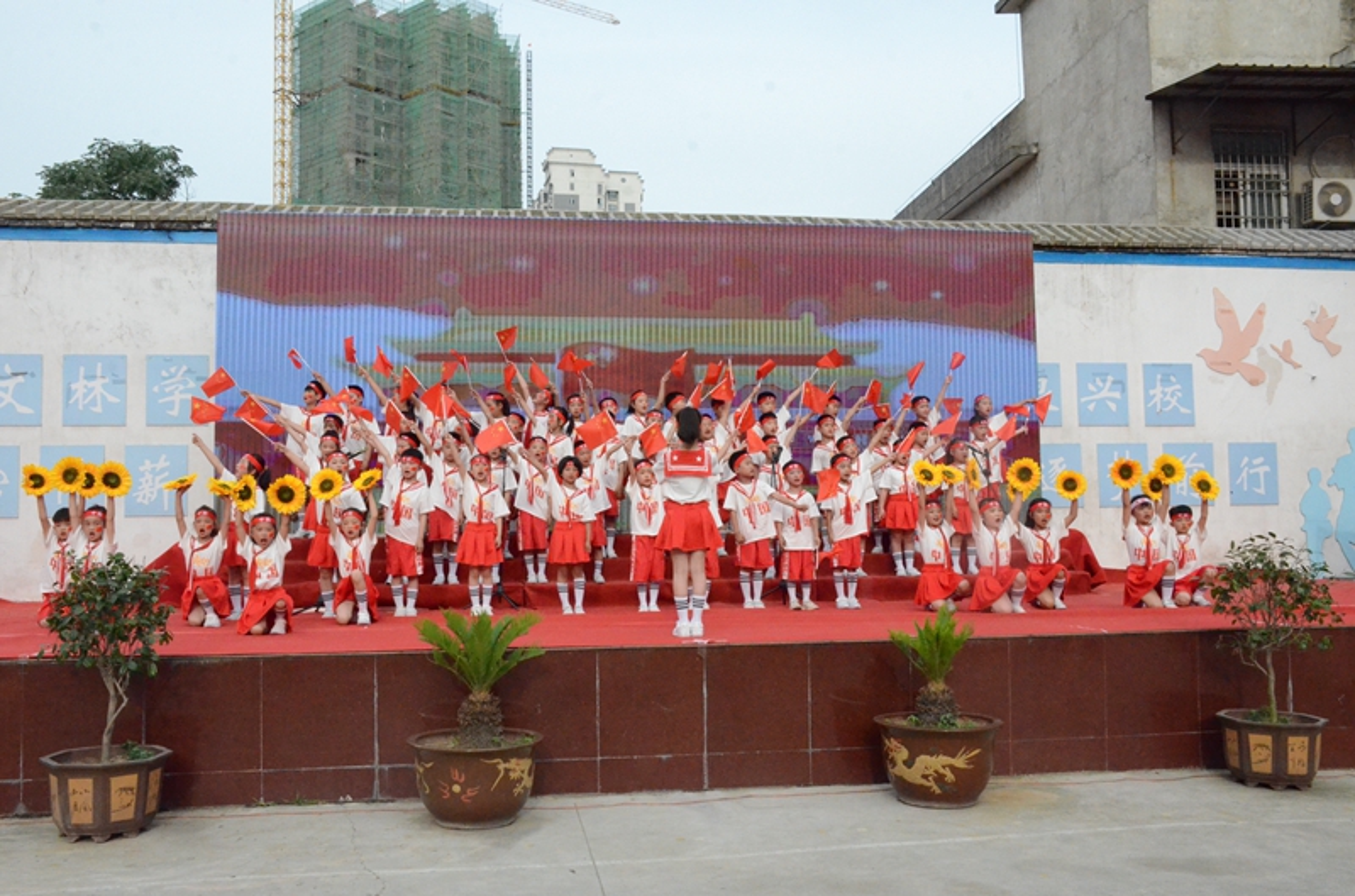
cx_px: 678
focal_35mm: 33
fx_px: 1239
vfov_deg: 39.8
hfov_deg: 57.3
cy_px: 448
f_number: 18
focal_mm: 22
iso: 6400
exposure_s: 1/1250
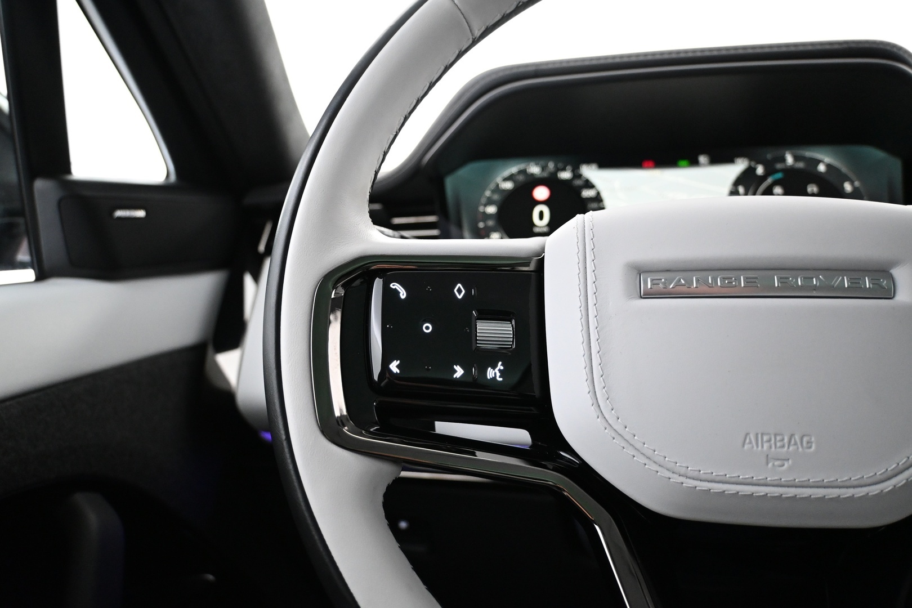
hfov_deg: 64.6
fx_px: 722
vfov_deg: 45.7
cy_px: 304
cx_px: 456
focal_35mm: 28
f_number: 3.8
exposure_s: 1/30
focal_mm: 19
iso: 3200
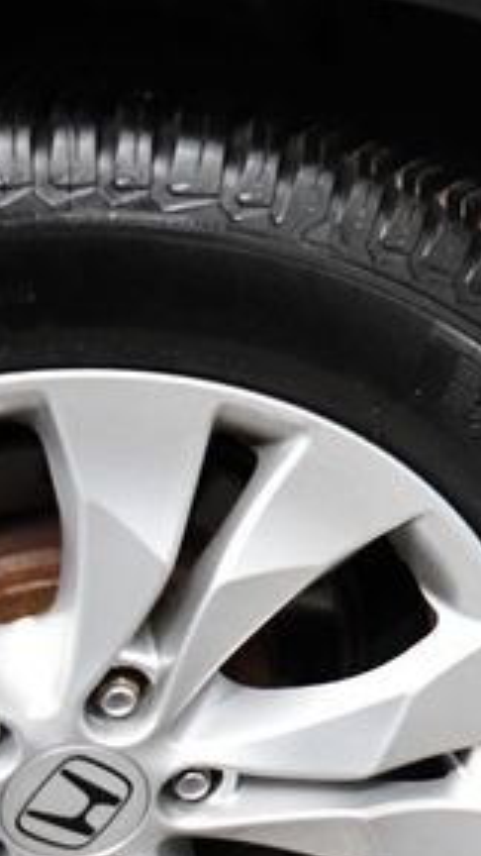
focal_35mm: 84
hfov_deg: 12.8
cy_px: 297
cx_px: 914
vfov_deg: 25.2
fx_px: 1905
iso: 3200
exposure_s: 1/100
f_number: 3.5
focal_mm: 18
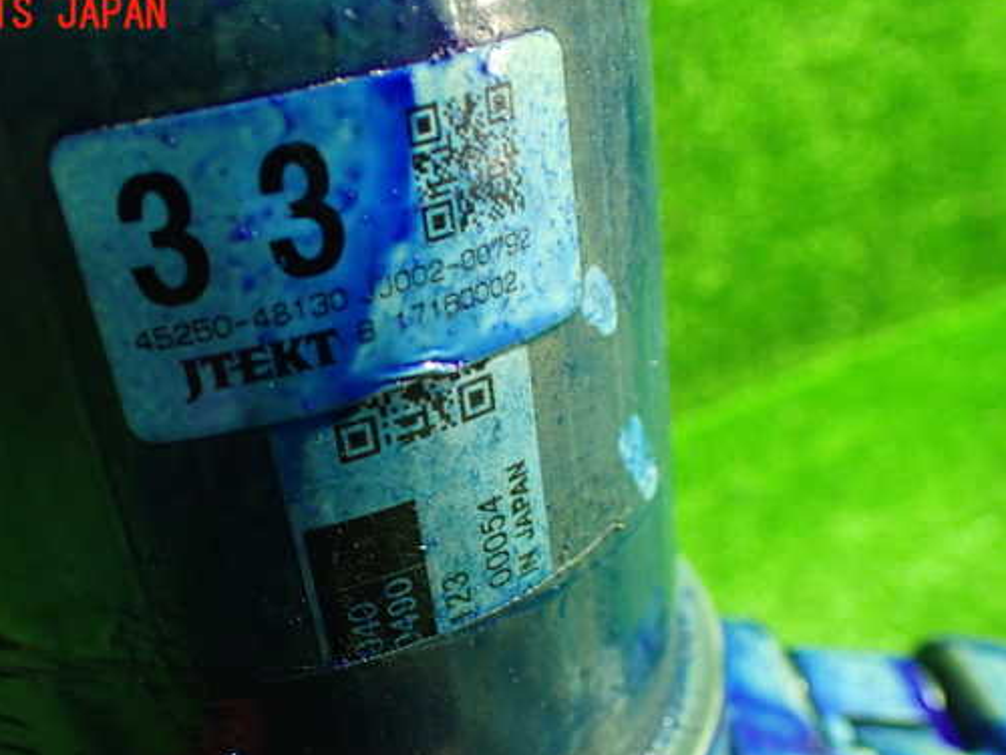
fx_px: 1046
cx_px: 404
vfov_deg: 39.5
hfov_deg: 51.0
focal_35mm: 36
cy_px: 443
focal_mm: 5.4
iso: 800
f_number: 2.3
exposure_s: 1/40
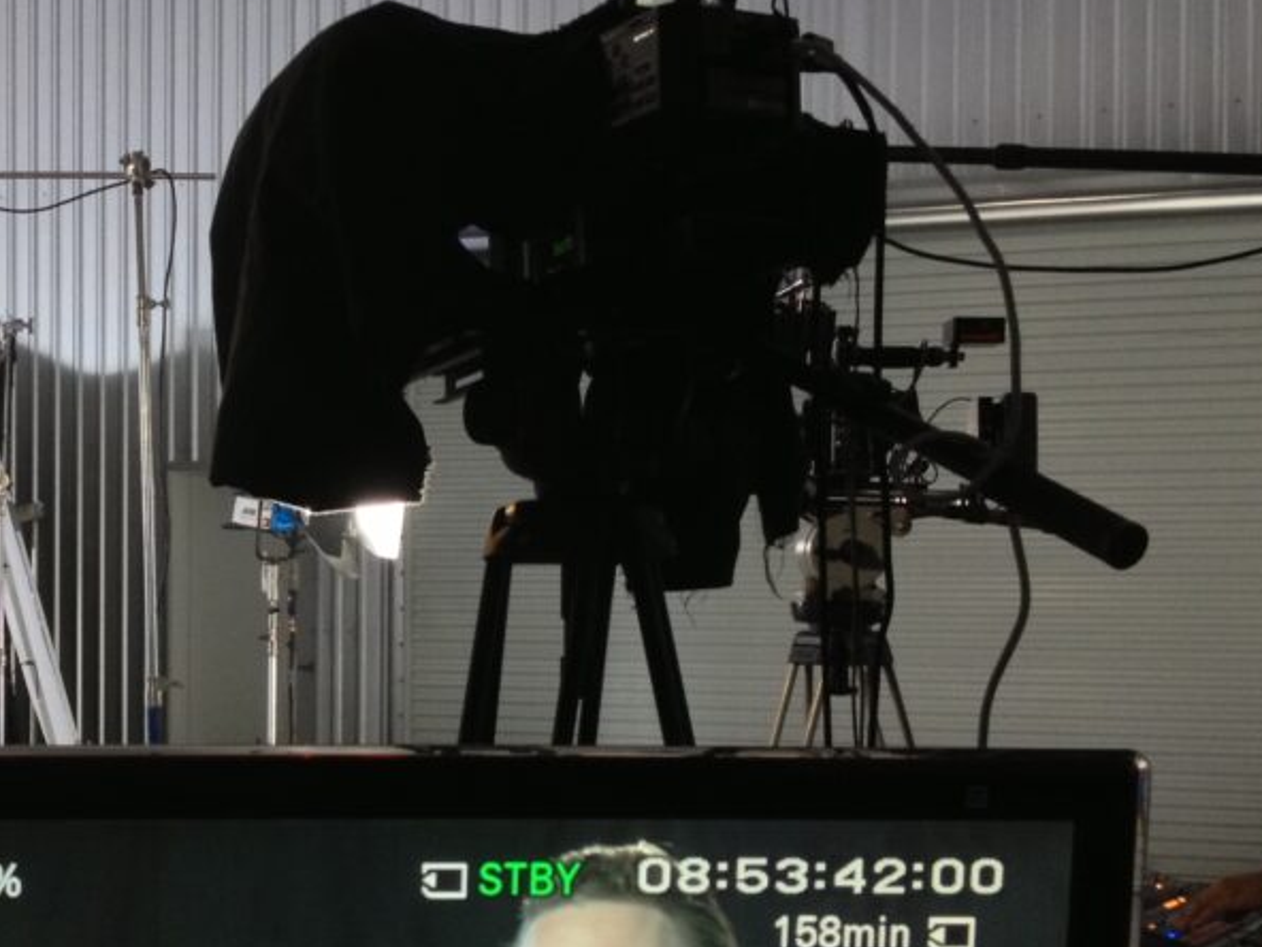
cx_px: 151
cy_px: 619
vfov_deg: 20.7
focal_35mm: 71
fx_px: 2588
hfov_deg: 26.6
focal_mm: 4.28
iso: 125
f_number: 2.4
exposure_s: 1/20
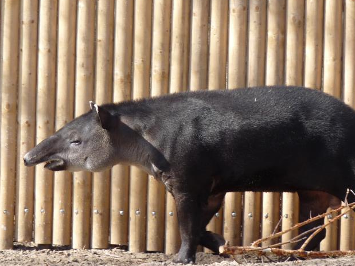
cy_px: 155
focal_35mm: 463
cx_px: 224
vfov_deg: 3.2
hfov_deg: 4.3
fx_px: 4747
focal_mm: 44.7
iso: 100
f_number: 4
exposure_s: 1/160
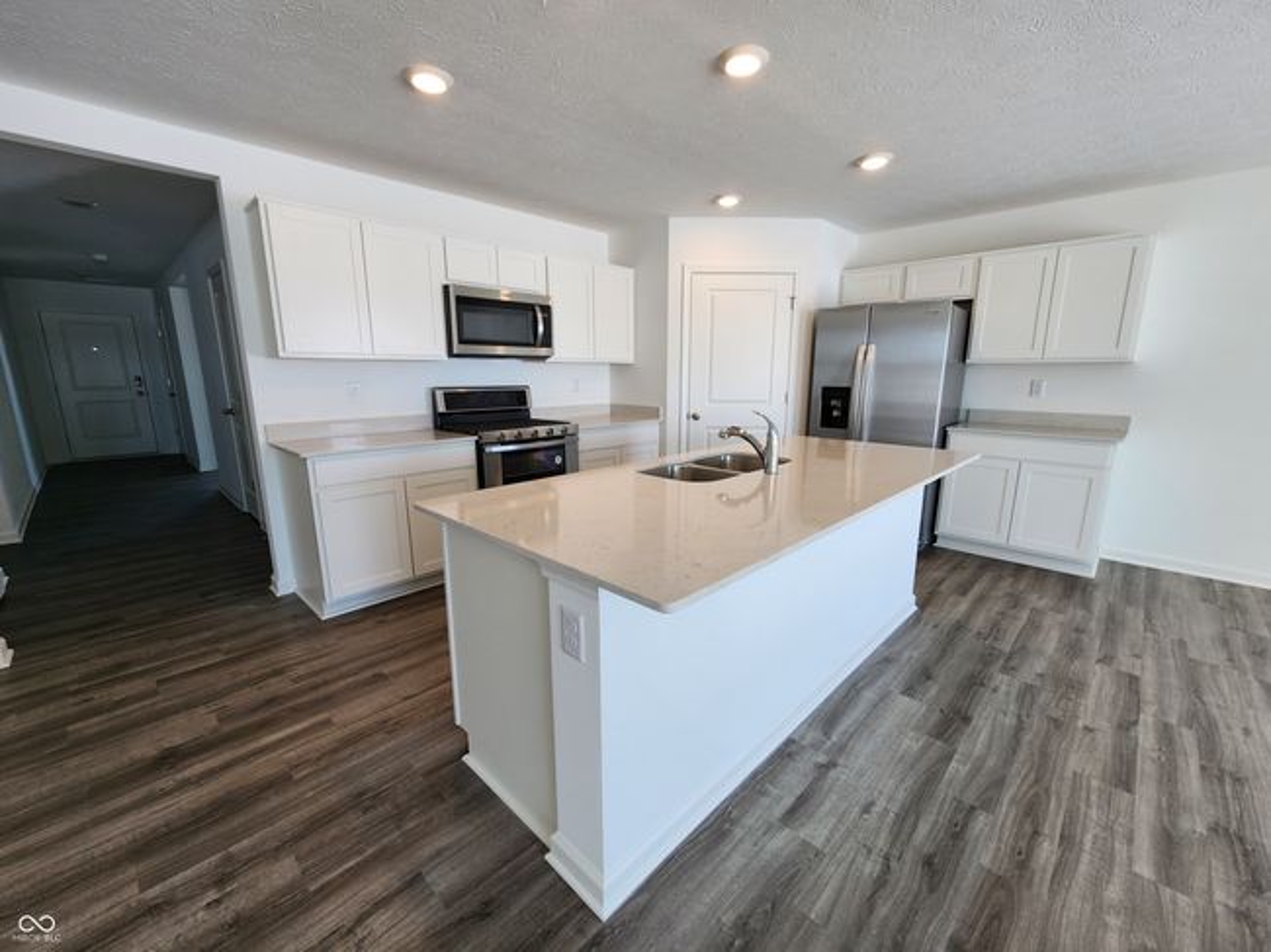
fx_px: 477
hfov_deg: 106.2
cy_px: 476
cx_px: 636
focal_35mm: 13
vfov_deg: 89.9
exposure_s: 1/120
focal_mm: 2.2
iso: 80
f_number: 2.2
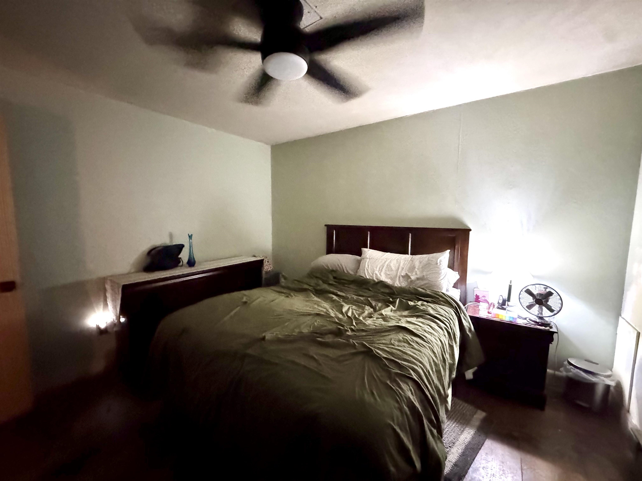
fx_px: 260
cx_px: 321
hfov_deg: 102.1
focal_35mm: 14
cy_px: 240
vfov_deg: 85.7
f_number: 2.2
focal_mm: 2.22
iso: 2500
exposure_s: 1/28
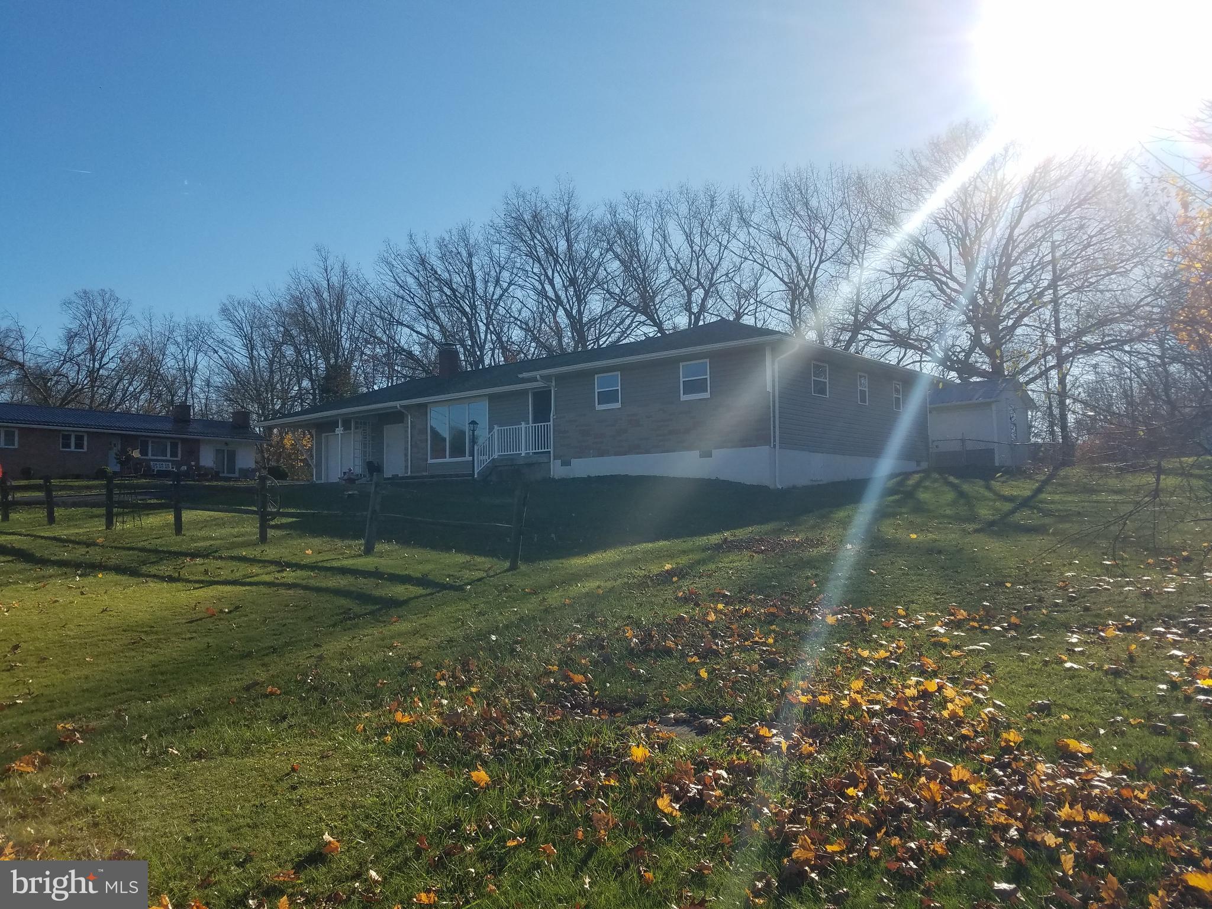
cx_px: 606
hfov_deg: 67.3
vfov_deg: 53.1
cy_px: 454
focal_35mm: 26
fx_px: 910
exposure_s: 1/3384
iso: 50
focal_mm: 4.2
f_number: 1.7
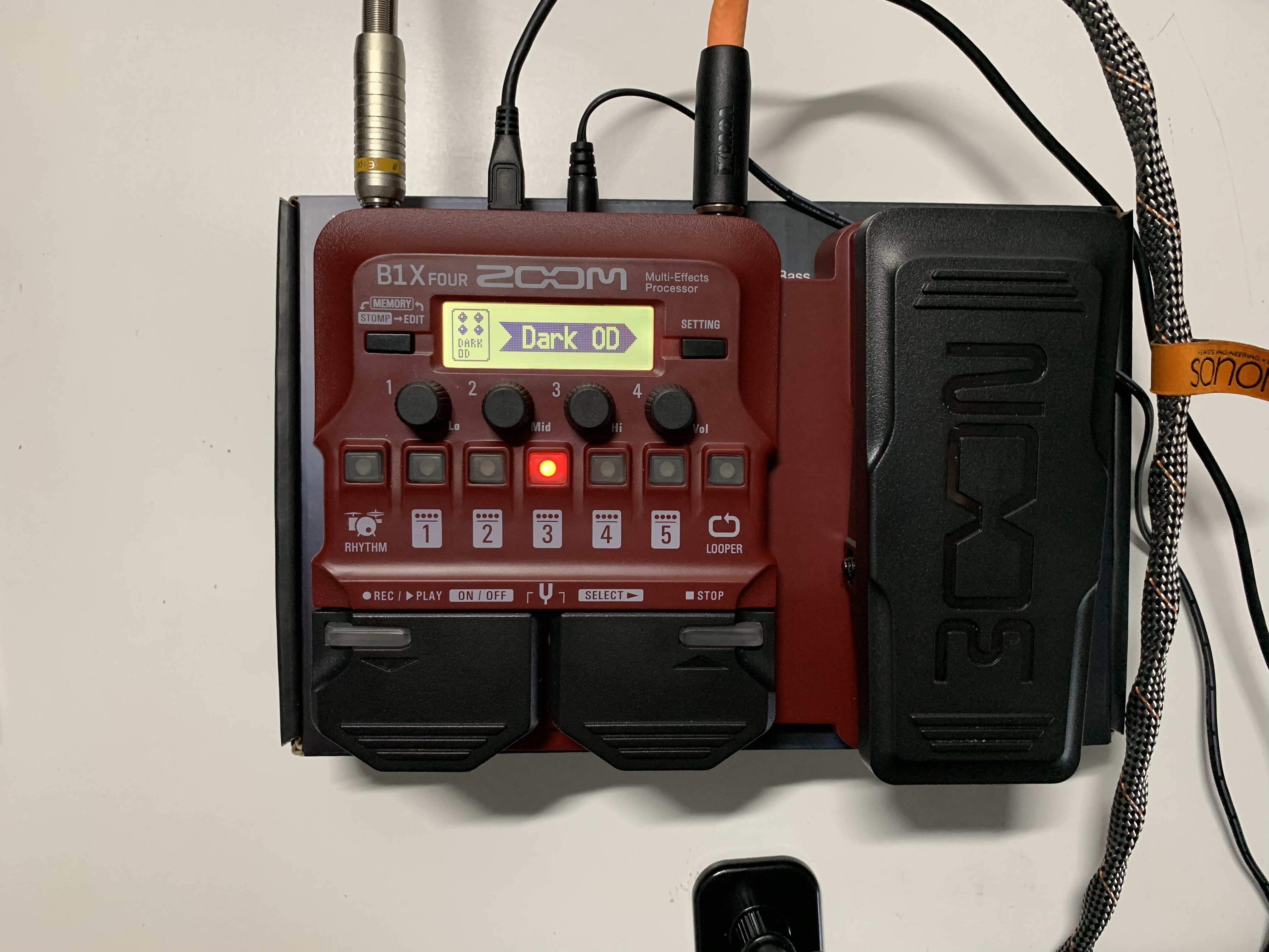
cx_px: 634
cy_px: 476
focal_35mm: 26
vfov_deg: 53.1
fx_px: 953
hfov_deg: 67.3
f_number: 1.8
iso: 250
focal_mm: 4.25
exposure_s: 1/60
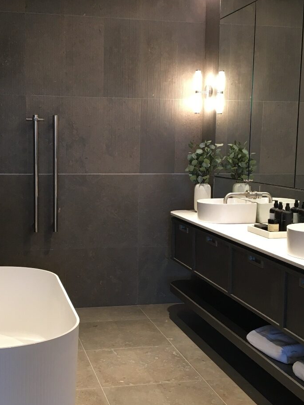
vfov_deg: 37.5
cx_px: 116
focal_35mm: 51
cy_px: 222
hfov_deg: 28.5
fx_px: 597
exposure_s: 1/33
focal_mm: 4.15
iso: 80
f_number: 2.2
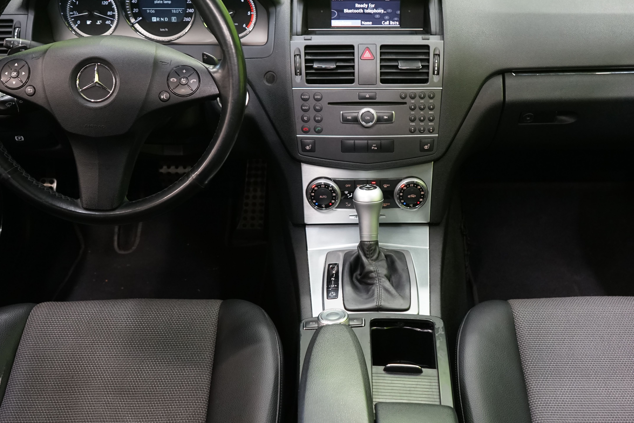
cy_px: 177
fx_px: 757
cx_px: 368
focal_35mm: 43
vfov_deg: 31.1
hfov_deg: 45.3
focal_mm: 31
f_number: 5
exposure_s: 1/20
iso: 1600
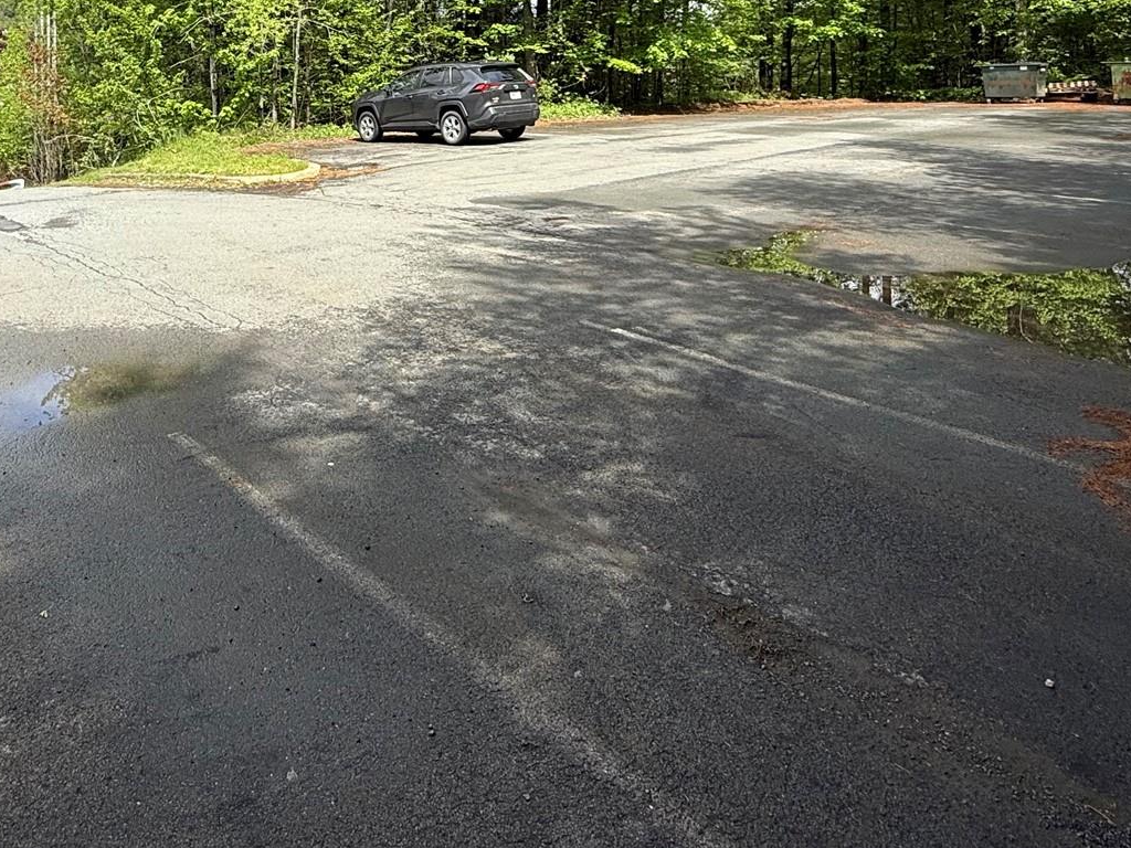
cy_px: 63
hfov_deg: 62.6
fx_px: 915
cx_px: 429
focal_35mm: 28
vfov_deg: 44.6
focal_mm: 2.22
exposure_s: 1/1211
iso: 50
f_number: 2.2
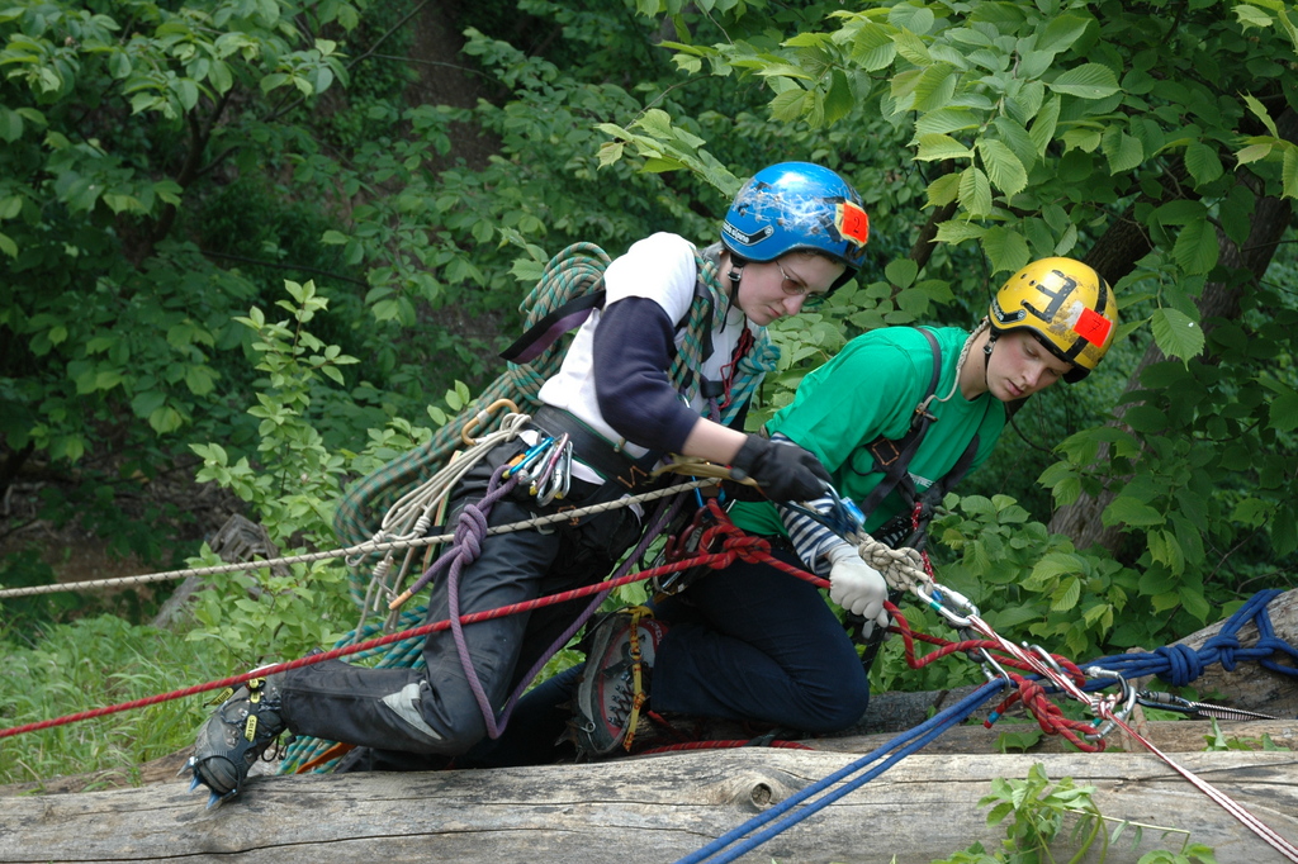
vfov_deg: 22.6
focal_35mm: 60
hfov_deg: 33.4
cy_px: 432
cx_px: 649
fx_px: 2163
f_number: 4.5
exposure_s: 1/125
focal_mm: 40
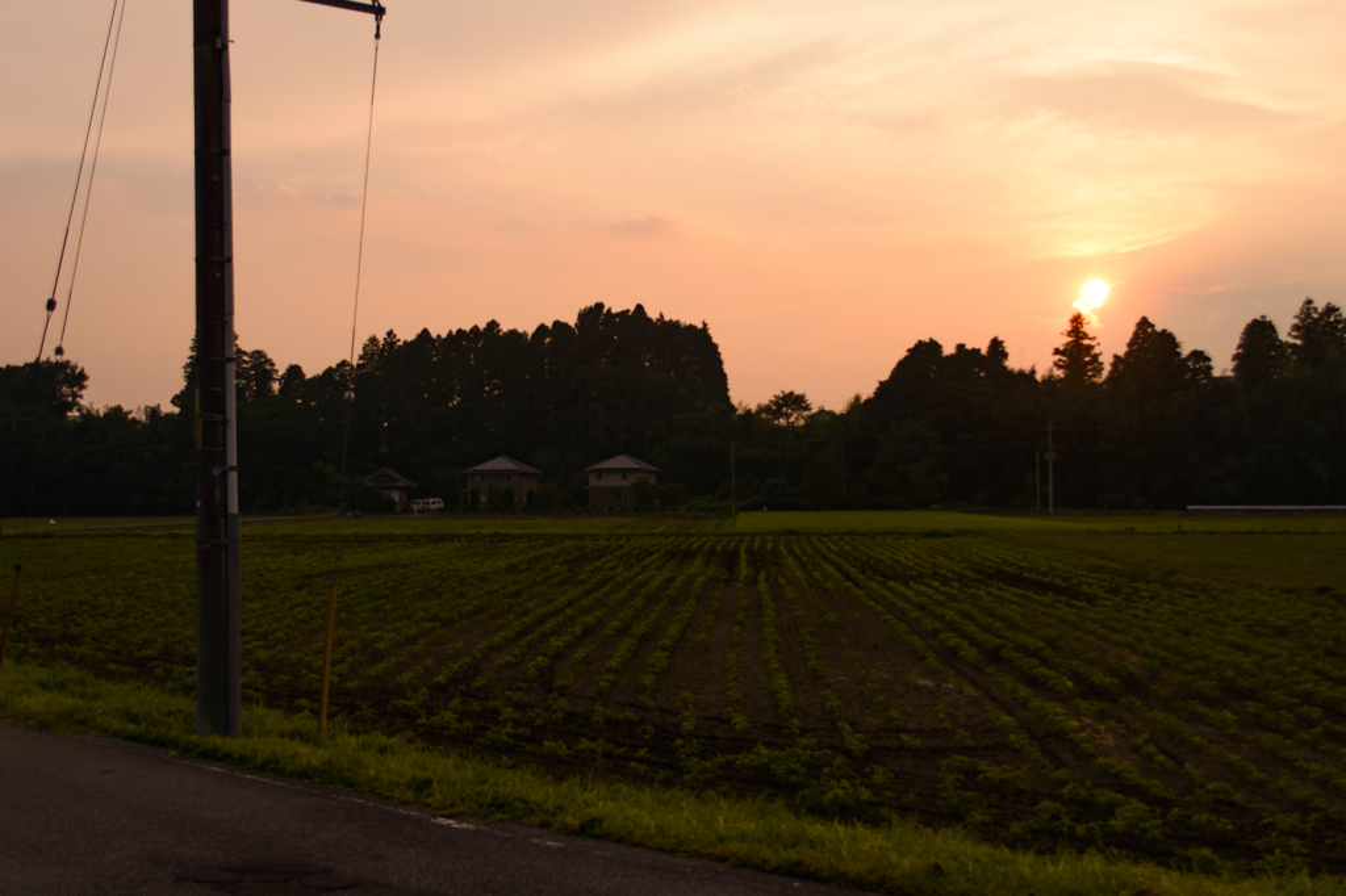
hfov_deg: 53.1
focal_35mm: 36
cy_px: 448
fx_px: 1345
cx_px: 673
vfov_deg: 36.8
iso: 450
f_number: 4
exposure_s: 1/2000
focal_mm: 24
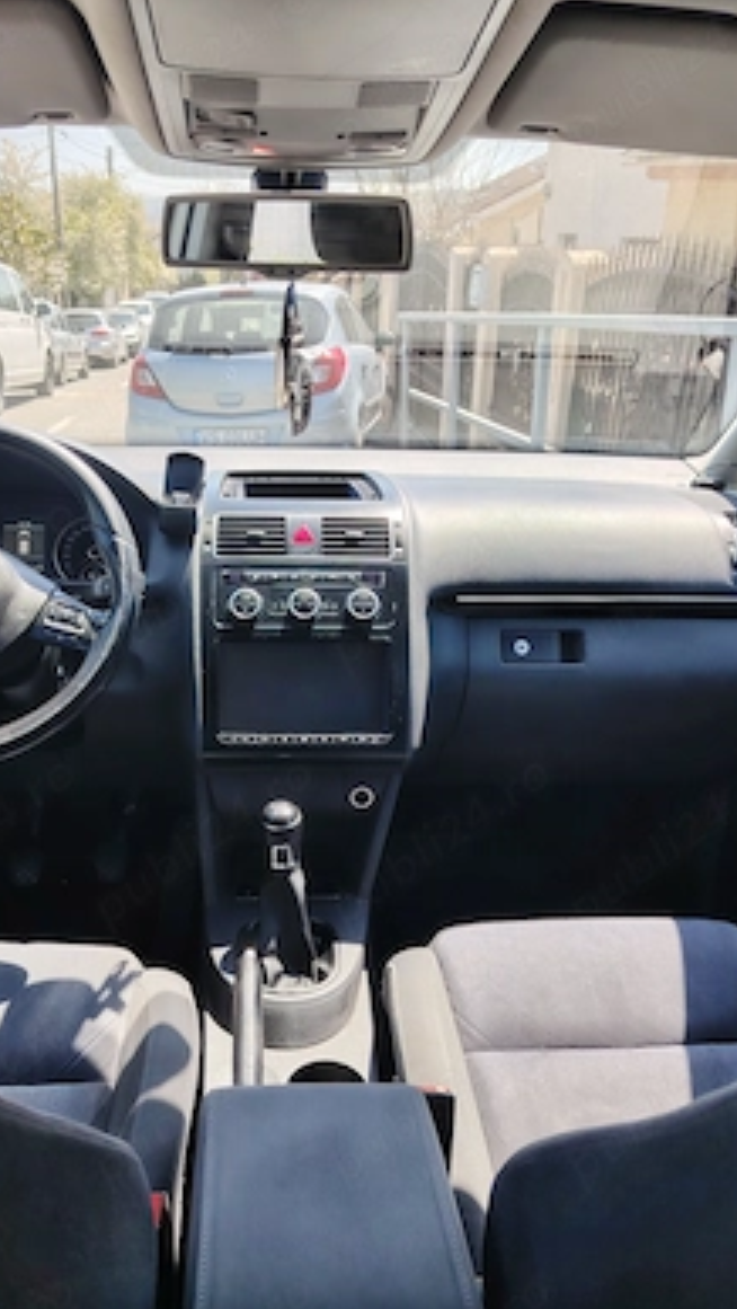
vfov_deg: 69.8
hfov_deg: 42.9
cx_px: 321
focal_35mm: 27
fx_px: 937
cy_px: 639
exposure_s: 1/144
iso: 100
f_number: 1.75
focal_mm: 5.25
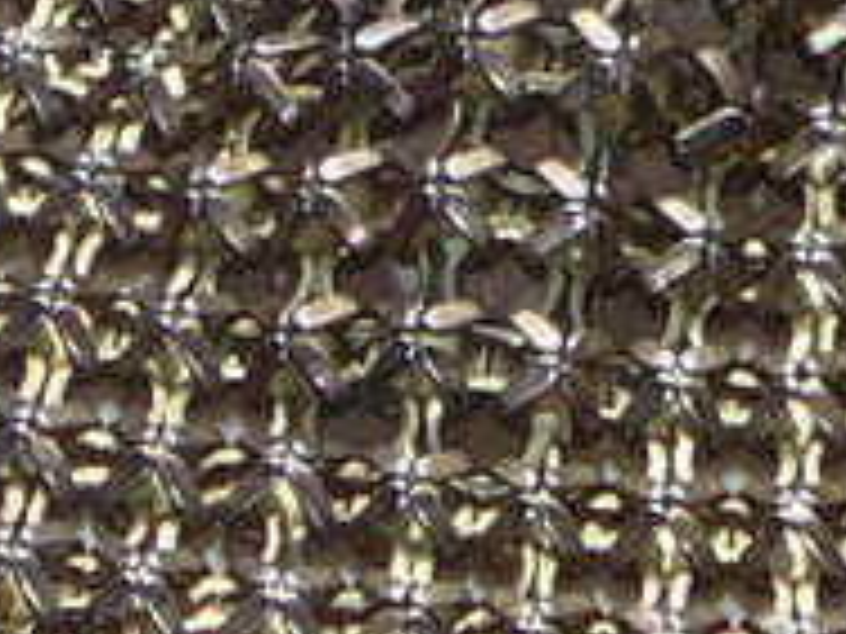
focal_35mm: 1516
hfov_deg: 1.3
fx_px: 37050
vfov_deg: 1.0
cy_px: 112
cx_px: 1348
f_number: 4.2
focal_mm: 29.6
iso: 100
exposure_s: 1/60
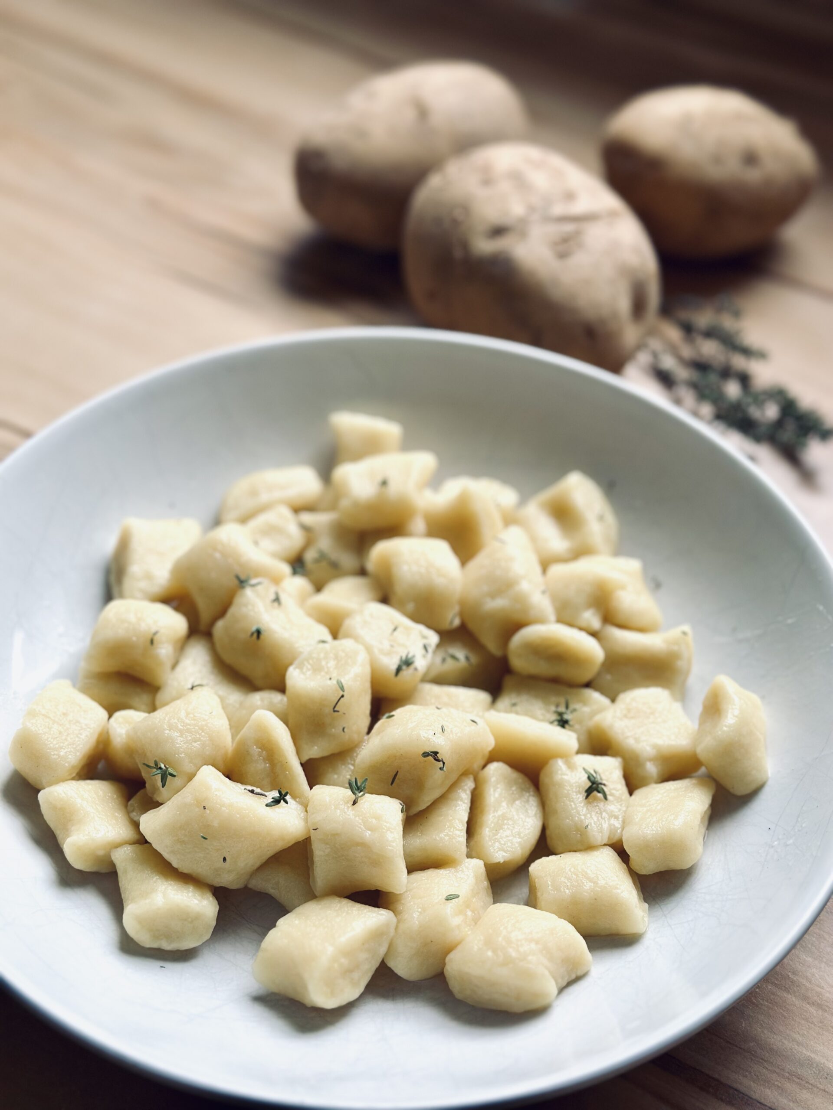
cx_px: 416
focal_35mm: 48
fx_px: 1540
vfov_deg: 39.7
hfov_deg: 30.3
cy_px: 555
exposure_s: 1/129
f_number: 1.78
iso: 80
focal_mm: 6.86
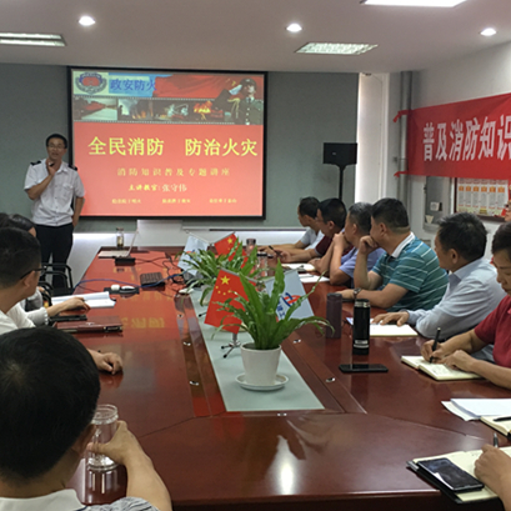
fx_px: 785
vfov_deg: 36.0
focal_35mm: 47
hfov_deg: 36.0
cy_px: 271
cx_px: 241
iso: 125
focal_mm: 4.15
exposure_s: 1/33
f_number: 2.2
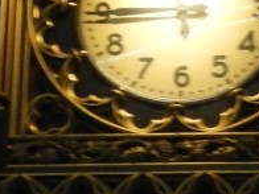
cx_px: 225
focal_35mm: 587
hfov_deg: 3.4
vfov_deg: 2.5
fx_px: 4392
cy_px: -400
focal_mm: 14.3
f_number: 4.5
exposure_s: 1/10
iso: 800
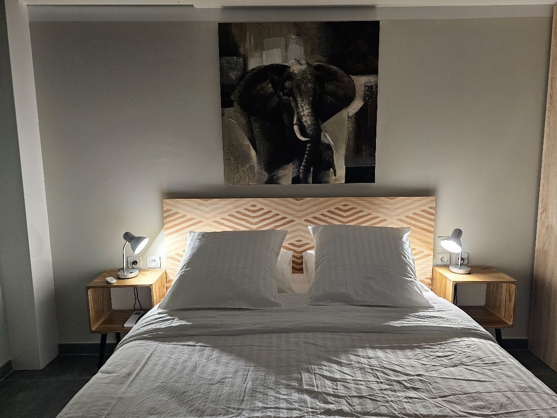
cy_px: 209
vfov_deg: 58.9
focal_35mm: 23
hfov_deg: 73.9
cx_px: 278
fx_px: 370
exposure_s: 1/100
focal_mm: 6.3
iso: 800
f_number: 1.7
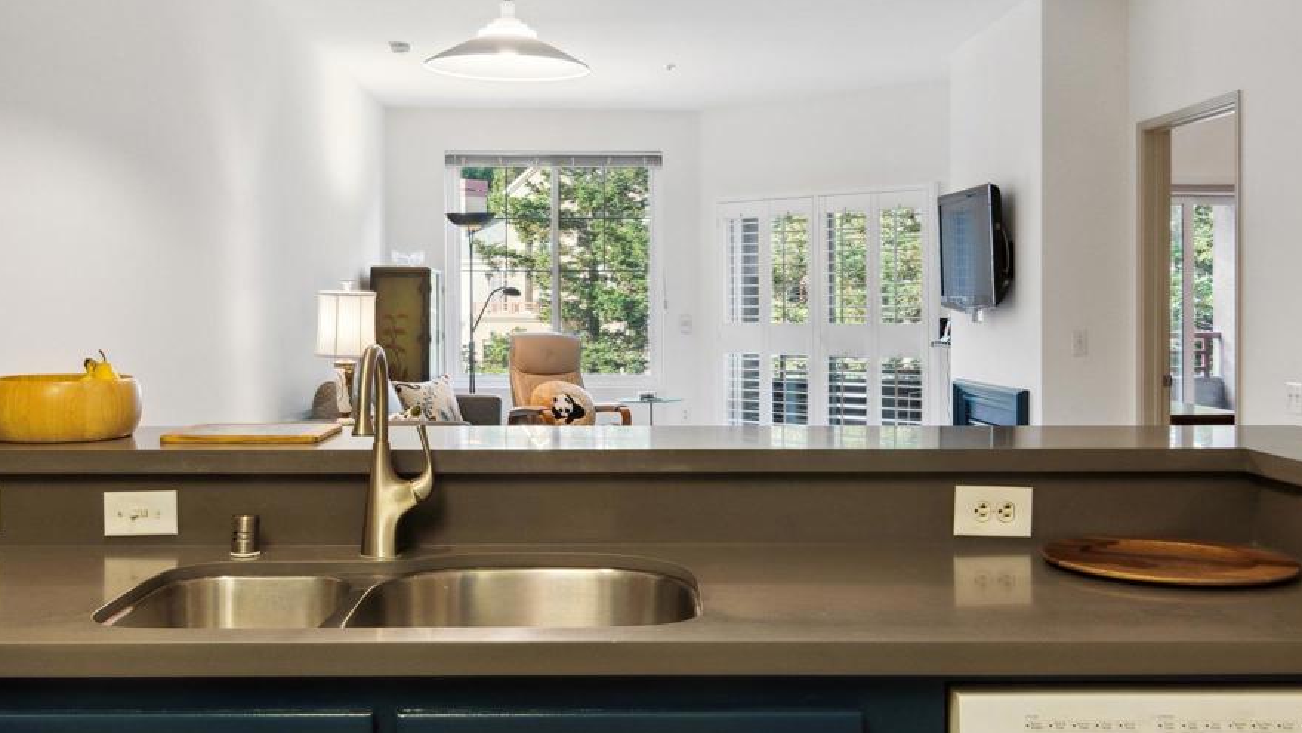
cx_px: 657
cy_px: 309
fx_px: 1346
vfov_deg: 30.4
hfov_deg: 51.6
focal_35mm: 39
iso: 320
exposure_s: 1/8
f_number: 16
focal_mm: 32
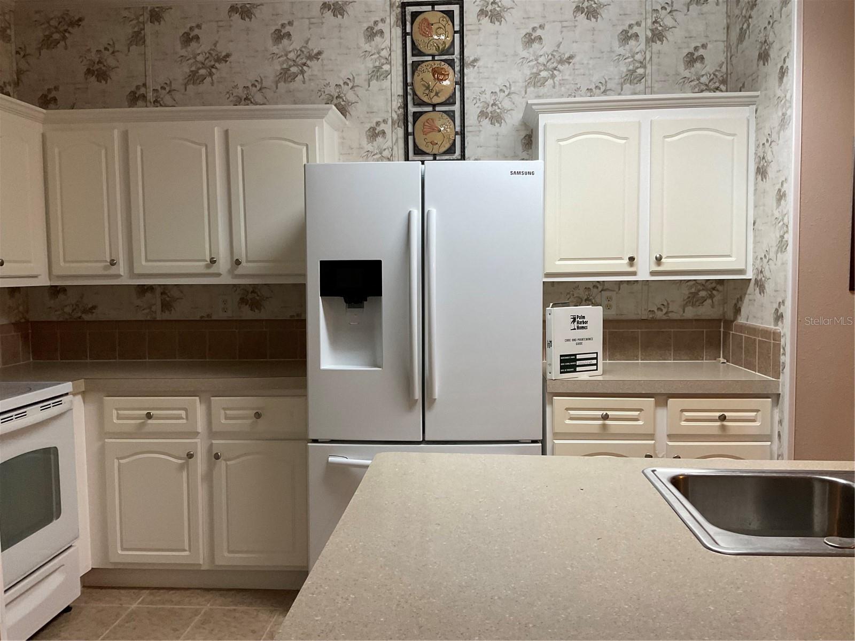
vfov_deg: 48.2
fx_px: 716
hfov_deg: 61.7
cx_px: 428
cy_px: 320
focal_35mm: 29
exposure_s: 1/60
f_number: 1.8
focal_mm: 3
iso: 100
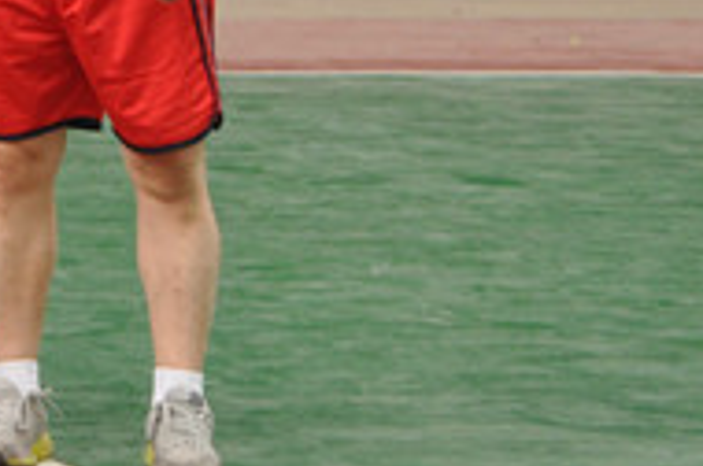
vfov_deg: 3.9
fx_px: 6882
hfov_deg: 5.7
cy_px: -264
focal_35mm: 353
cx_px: -733
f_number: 5.3
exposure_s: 1/30
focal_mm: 56
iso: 560
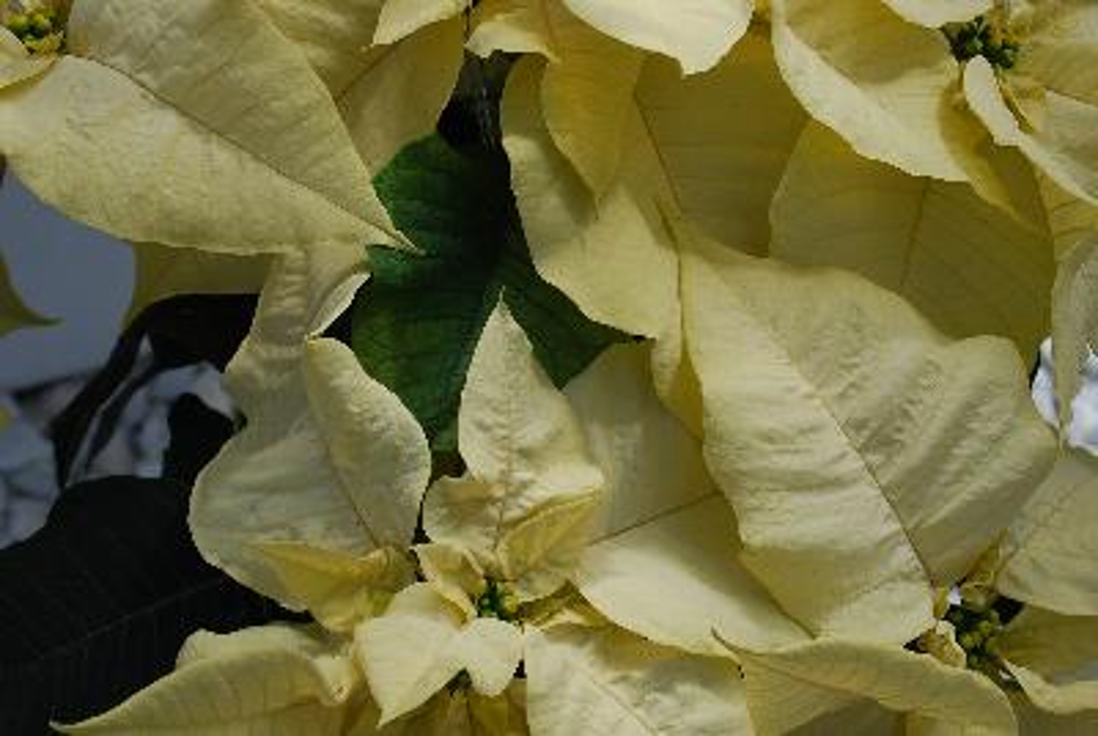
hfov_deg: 37.8
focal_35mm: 52
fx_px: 1604
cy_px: 368
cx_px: 549
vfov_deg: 25.8
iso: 100
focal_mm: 35
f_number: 8
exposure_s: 1/200
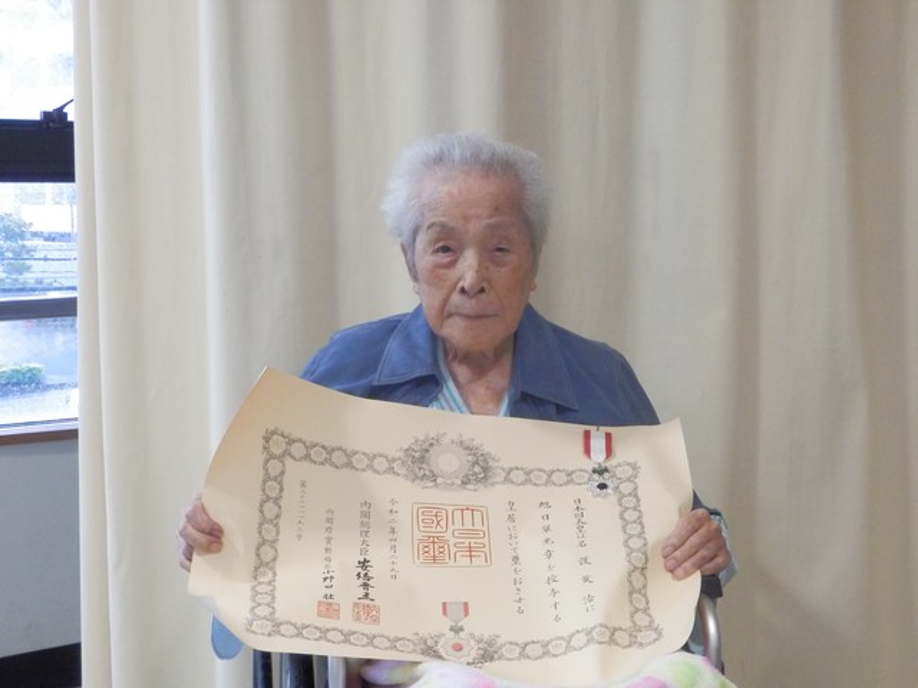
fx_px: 1671
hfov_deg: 30.7
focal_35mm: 63
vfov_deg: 23.3
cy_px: 344
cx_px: 459
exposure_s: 1/30
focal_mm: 11.1
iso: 800
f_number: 4.6
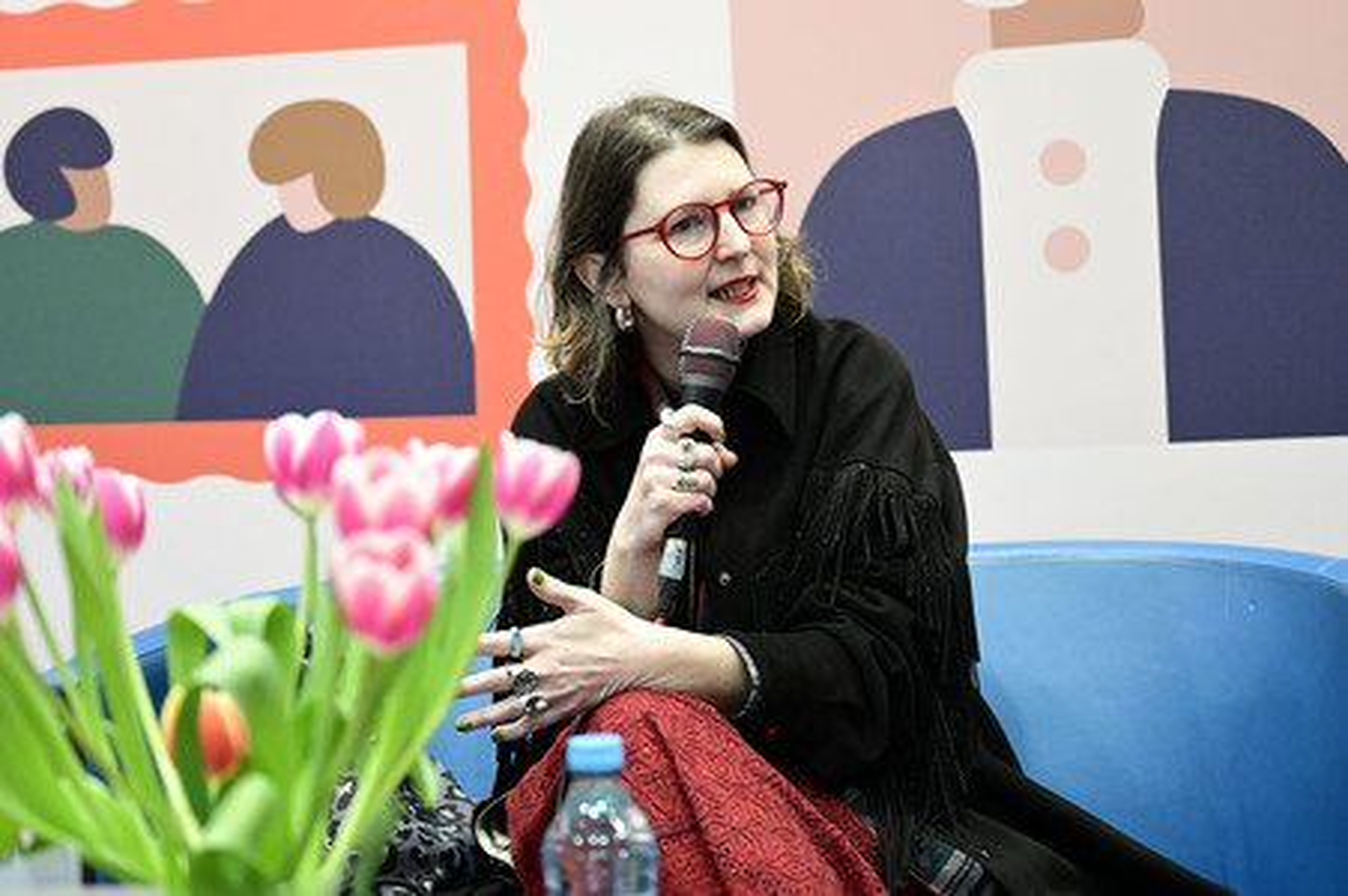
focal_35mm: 50
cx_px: 674
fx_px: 1871
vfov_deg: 27.0
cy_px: 448
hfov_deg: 39.6
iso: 3200
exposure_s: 1/250
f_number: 3.2
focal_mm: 50
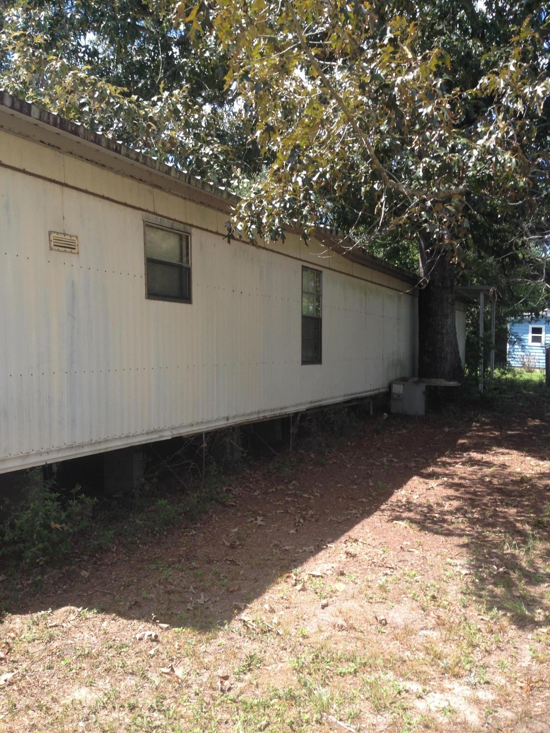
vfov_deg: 55.4
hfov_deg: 42.9
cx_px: 275
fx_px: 699
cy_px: 366
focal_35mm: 33
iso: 50
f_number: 2.4
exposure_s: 1/444
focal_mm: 4.12
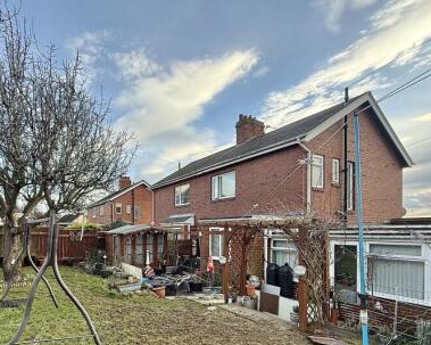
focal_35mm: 21
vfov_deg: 63.7
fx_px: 268
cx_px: 163
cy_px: 232
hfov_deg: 76.4
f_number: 2.2
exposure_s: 1/247
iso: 64
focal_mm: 2.22
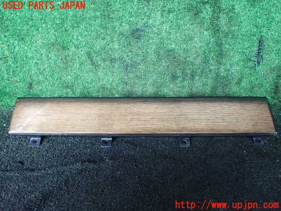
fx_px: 244
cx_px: 140
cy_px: 106
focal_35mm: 30
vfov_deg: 46.8
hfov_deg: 60.0
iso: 800
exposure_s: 1/80
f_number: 2.3
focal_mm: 5.4
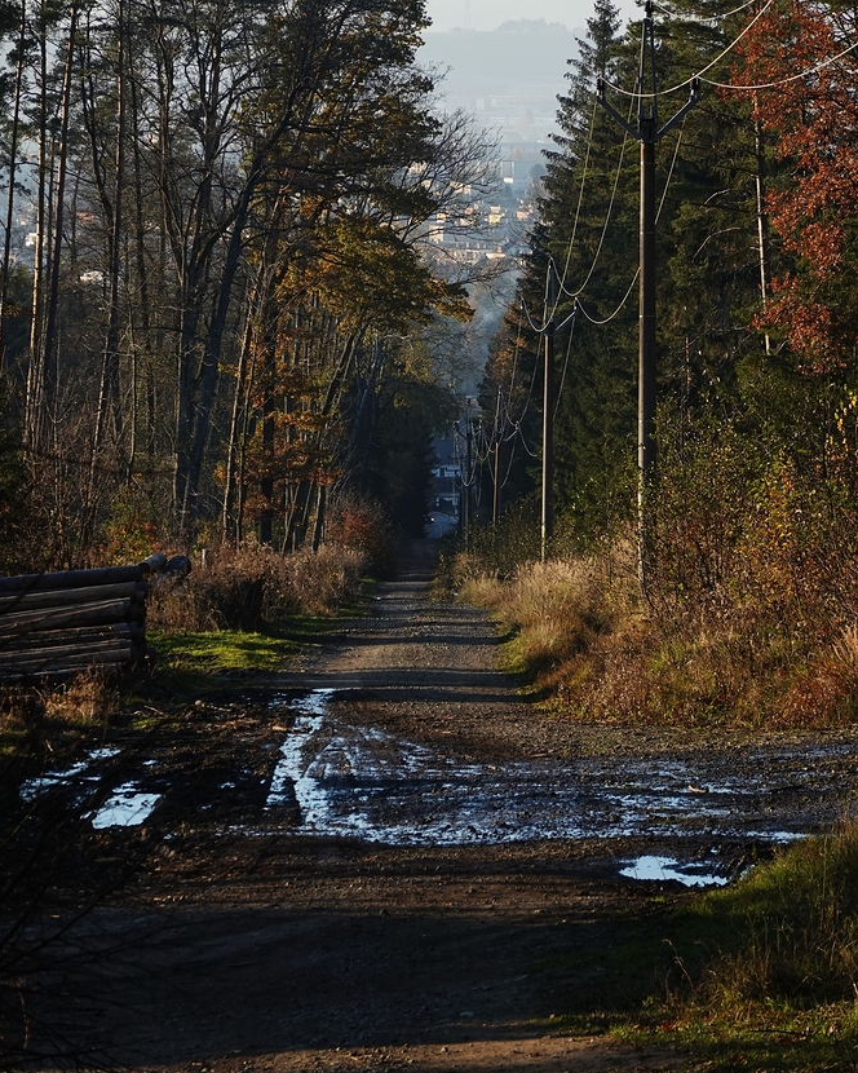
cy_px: 486
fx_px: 7142
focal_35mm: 225
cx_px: 428
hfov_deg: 6.9
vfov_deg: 8.6
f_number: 7.1
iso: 200
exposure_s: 1/200
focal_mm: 71.86
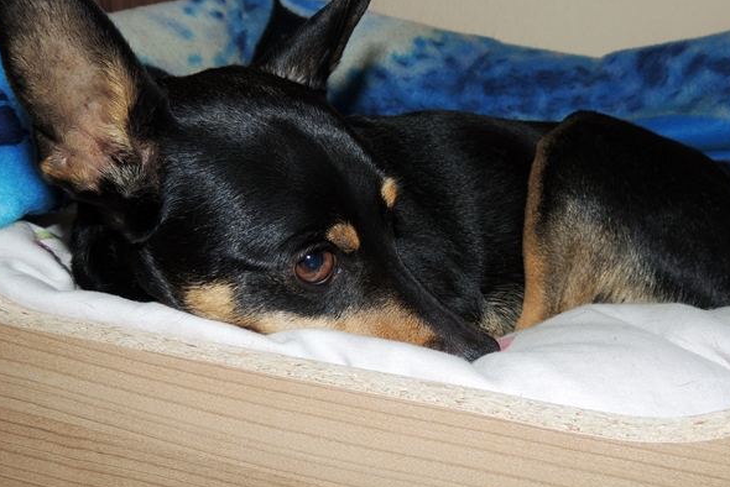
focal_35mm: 37
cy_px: 222
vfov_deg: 36.0
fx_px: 751
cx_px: 382
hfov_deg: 51.8
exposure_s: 1/30
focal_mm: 5.3
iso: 125
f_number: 3.1
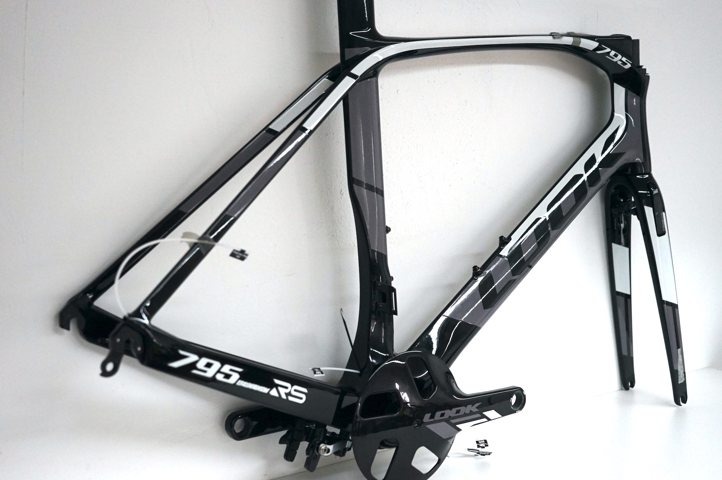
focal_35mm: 45
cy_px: 240
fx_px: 902
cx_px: 361
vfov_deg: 29.8
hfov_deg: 43.6
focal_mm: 45
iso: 2500
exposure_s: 1/160
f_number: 4.5
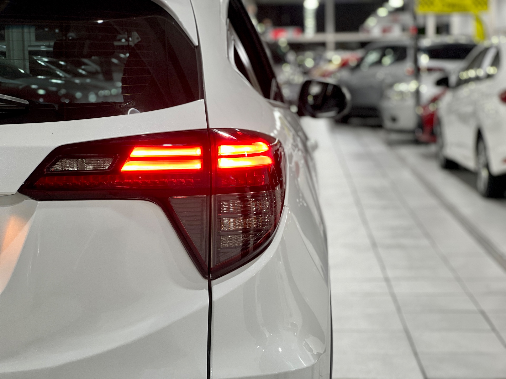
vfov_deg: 19.1
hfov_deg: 25.3
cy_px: 190
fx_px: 1126
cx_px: 253
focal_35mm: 77
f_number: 2.8
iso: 200
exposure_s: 1/40
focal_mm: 9
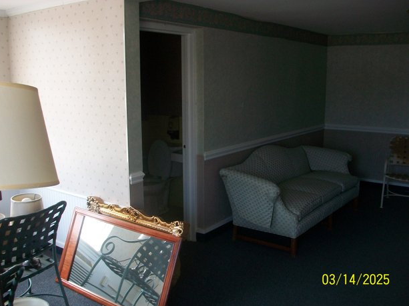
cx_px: 200
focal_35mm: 35
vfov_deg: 40.7
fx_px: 413
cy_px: 157
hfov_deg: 52.6
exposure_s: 1/60
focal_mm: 5.7
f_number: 2.8
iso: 80
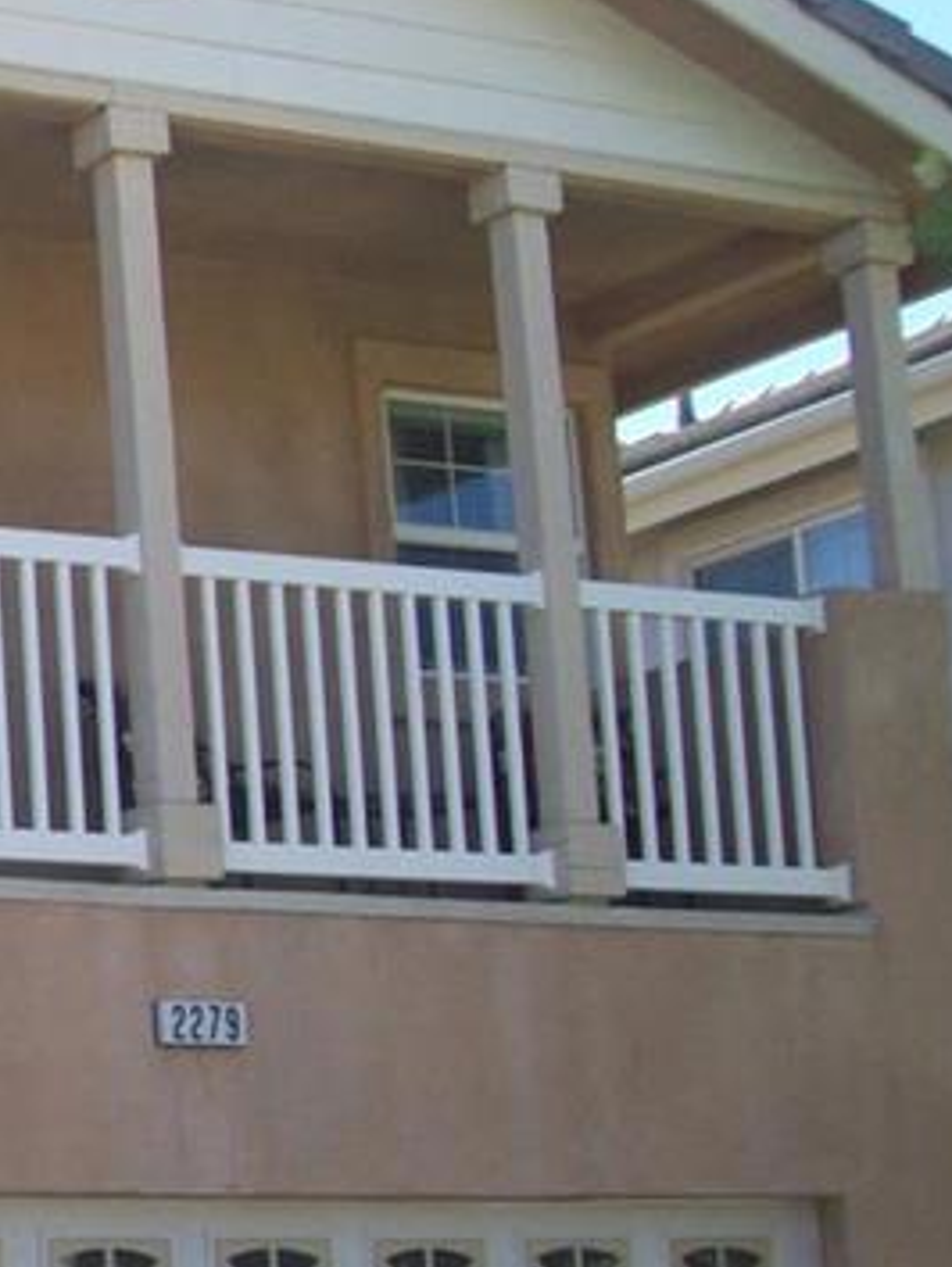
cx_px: -805
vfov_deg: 18.8
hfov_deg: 12.8
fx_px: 3809
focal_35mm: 104
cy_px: 834
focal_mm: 6
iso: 80
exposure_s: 1/537
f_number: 2.7
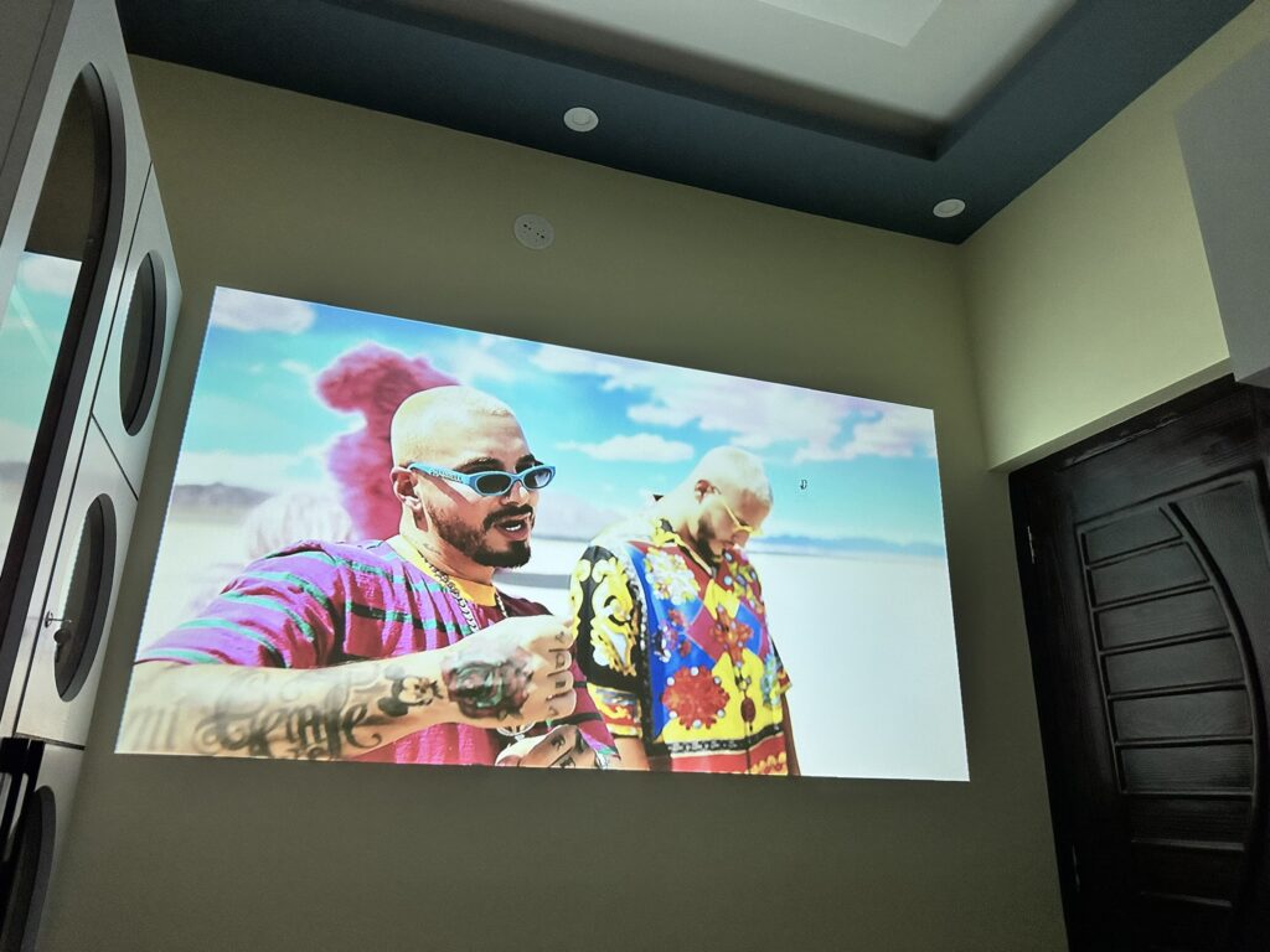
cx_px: 635
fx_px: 881
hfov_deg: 71.6
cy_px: 476
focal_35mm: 24
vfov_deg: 56.8
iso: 250
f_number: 1.78
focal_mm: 6.86
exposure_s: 1/66
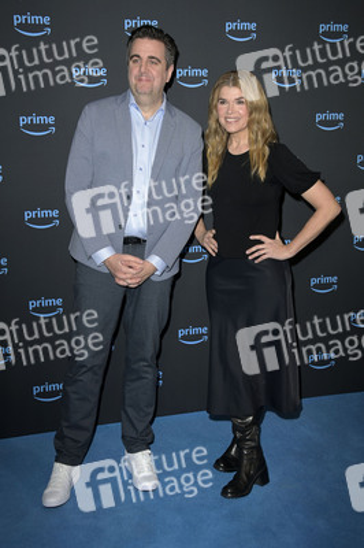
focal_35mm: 42
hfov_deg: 31.8
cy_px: 274
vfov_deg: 46.4
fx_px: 638
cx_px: 182
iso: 800
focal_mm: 42
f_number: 5.6
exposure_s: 1/250
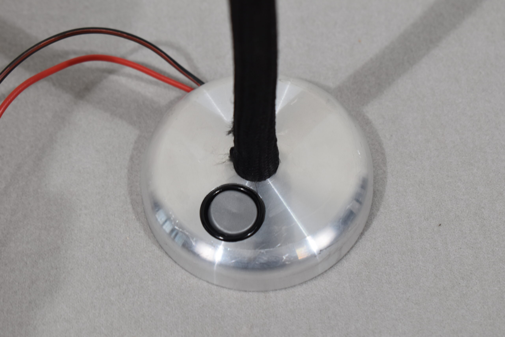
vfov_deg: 16.6
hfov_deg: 24.6
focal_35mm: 82
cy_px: 168
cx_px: 252
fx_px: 1157
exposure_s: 1/60
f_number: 6.3
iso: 400
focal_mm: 55
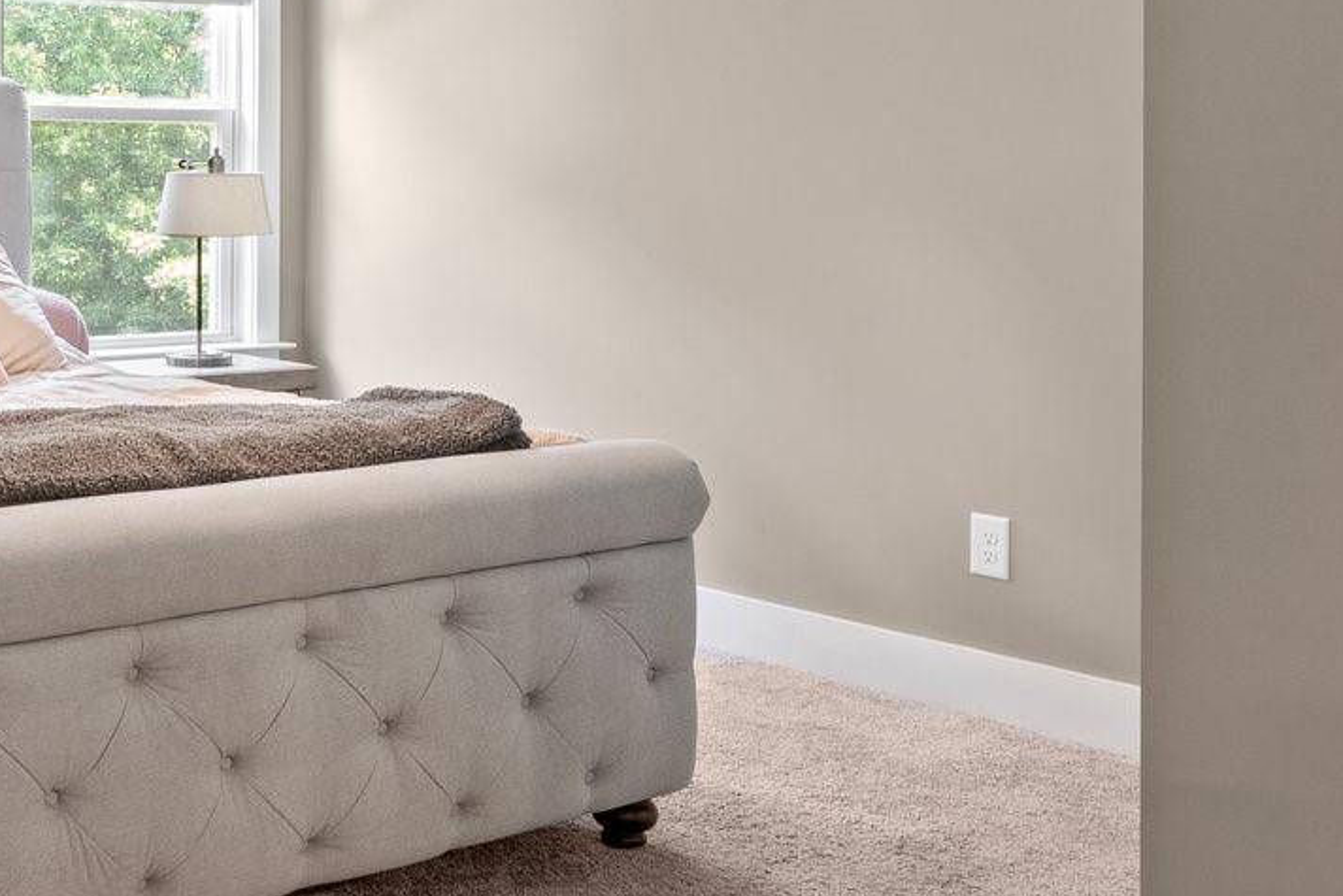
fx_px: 1716
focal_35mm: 46
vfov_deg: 29.1
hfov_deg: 39.4
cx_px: 113
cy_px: 327
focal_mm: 16
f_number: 11
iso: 100
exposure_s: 1.6
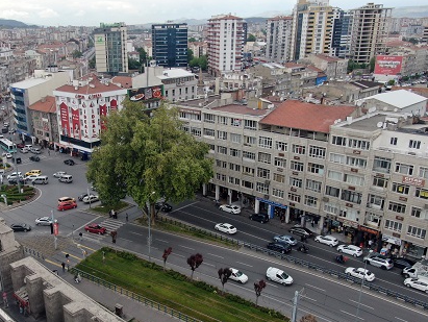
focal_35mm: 35
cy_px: 203
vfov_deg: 40.4
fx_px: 433
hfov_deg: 51.6
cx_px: 142
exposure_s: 1/1000
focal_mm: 4.39
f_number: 2.8
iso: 200
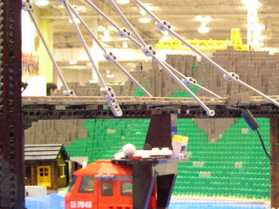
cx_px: 281
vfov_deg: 15.4
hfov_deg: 19.8
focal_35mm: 96
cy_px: 141
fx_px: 774
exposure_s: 1/6.9
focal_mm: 9
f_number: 2.9
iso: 400
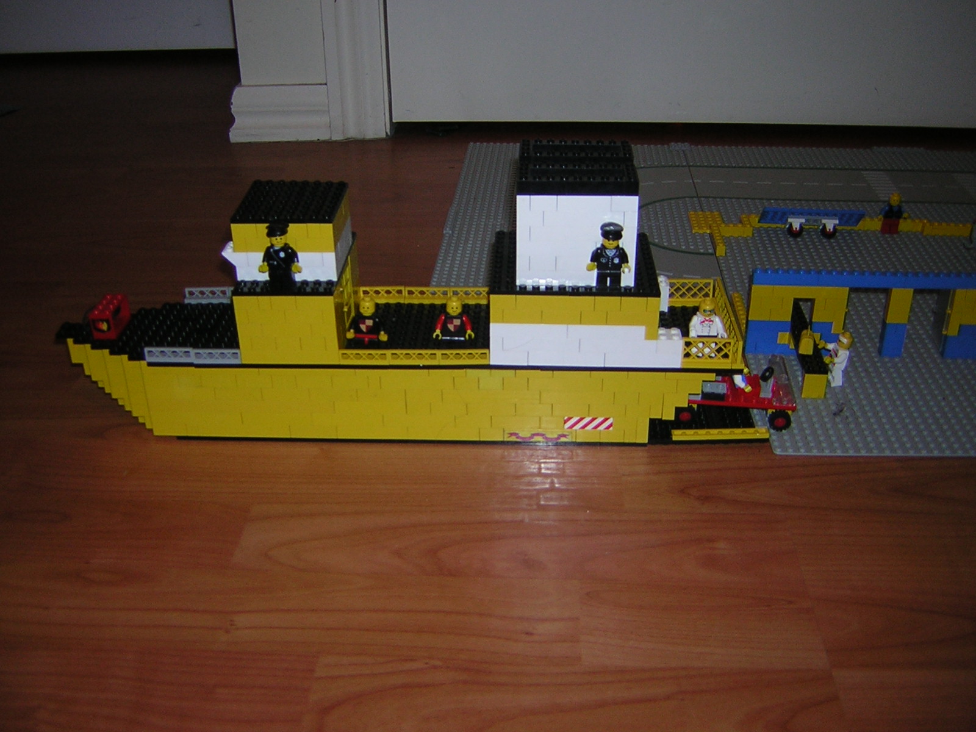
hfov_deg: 51.4
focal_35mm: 36
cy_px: 366
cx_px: 488
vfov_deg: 39.7
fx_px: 1015
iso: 50
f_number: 2.6
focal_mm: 4.7
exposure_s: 1/60.1
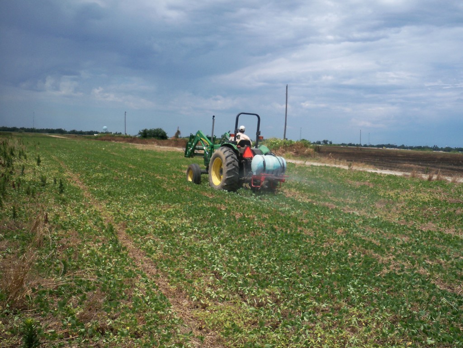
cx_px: 232
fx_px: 508
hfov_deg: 49.0
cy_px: 174
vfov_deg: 37.7
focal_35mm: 38
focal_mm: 6.3
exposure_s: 1/640
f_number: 5.6
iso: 100
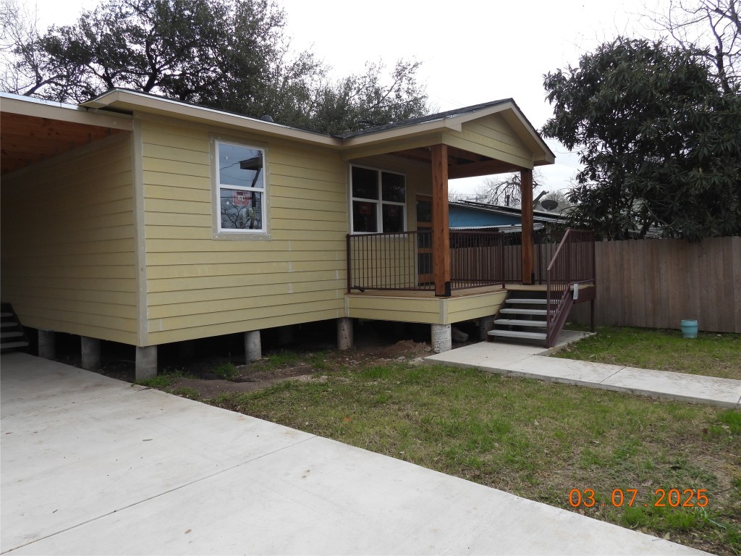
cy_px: 278
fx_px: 514
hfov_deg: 71.6
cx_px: 370
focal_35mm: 24
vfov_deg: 56.8
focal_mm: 4.3
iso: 100
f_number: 2.8
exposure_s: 1/1250
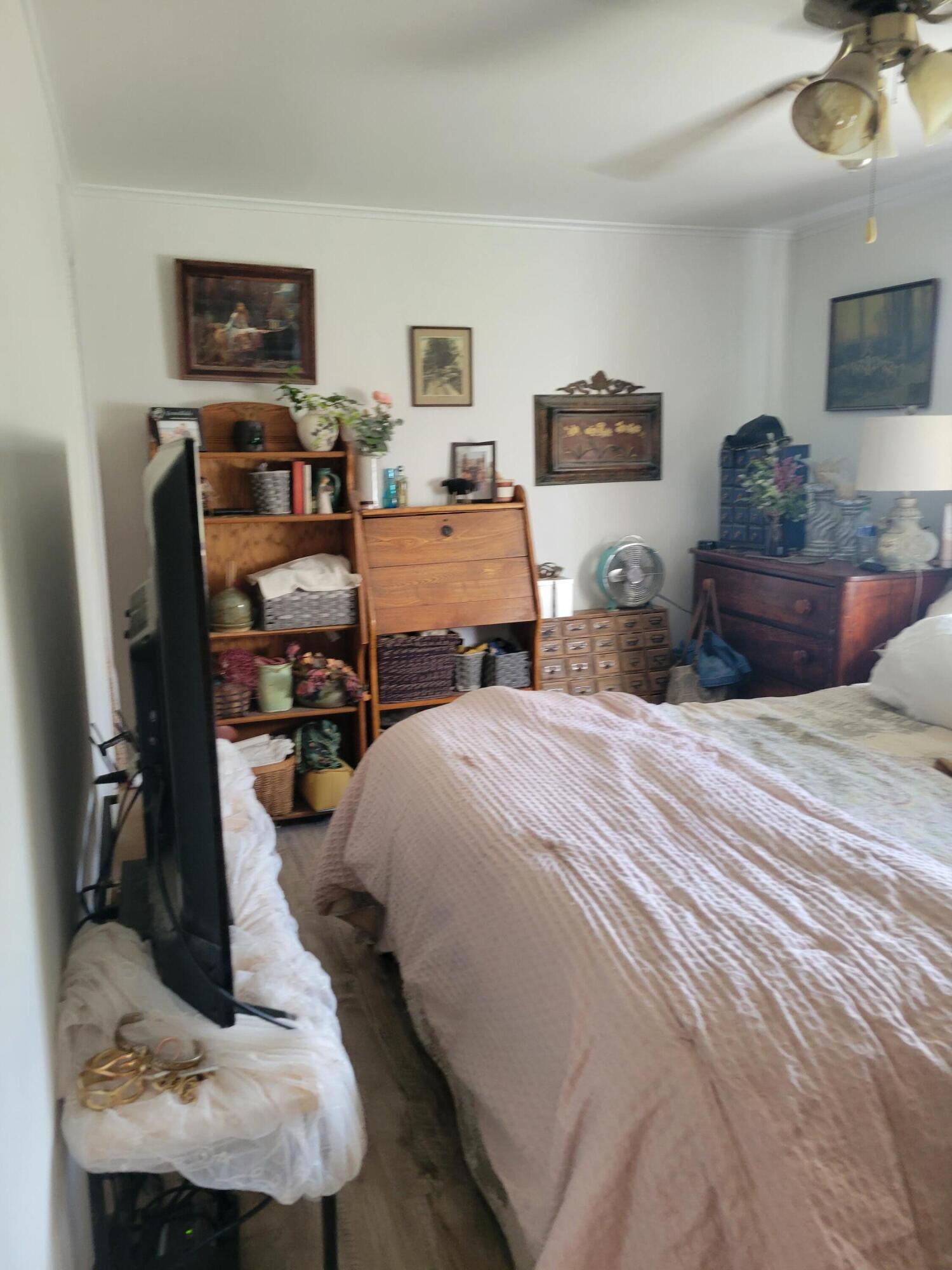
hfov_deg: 53.1
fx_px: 953
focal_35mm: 26
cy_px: 635
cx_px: 476
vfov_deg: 67.3
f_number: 1.8
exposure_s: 1/40
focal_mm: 5.4
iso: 200
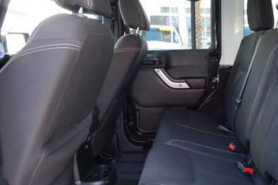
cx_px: 189
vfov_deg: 35.9
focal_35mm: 37
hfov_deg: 50.8
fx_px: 285
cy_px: 93
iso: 250
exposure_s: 1/60
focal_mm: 16
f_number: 4
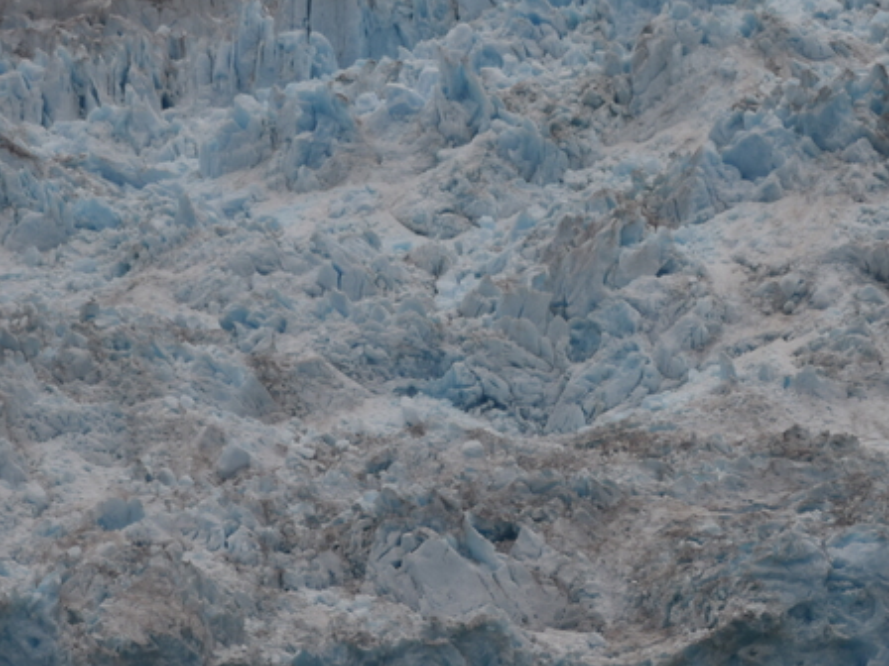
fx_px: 11300
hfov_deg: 4.5
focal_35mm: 440
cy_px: 240
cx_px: 770
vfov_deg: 3.4
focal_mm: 160
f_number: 5.6
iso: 250
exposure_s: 1/320
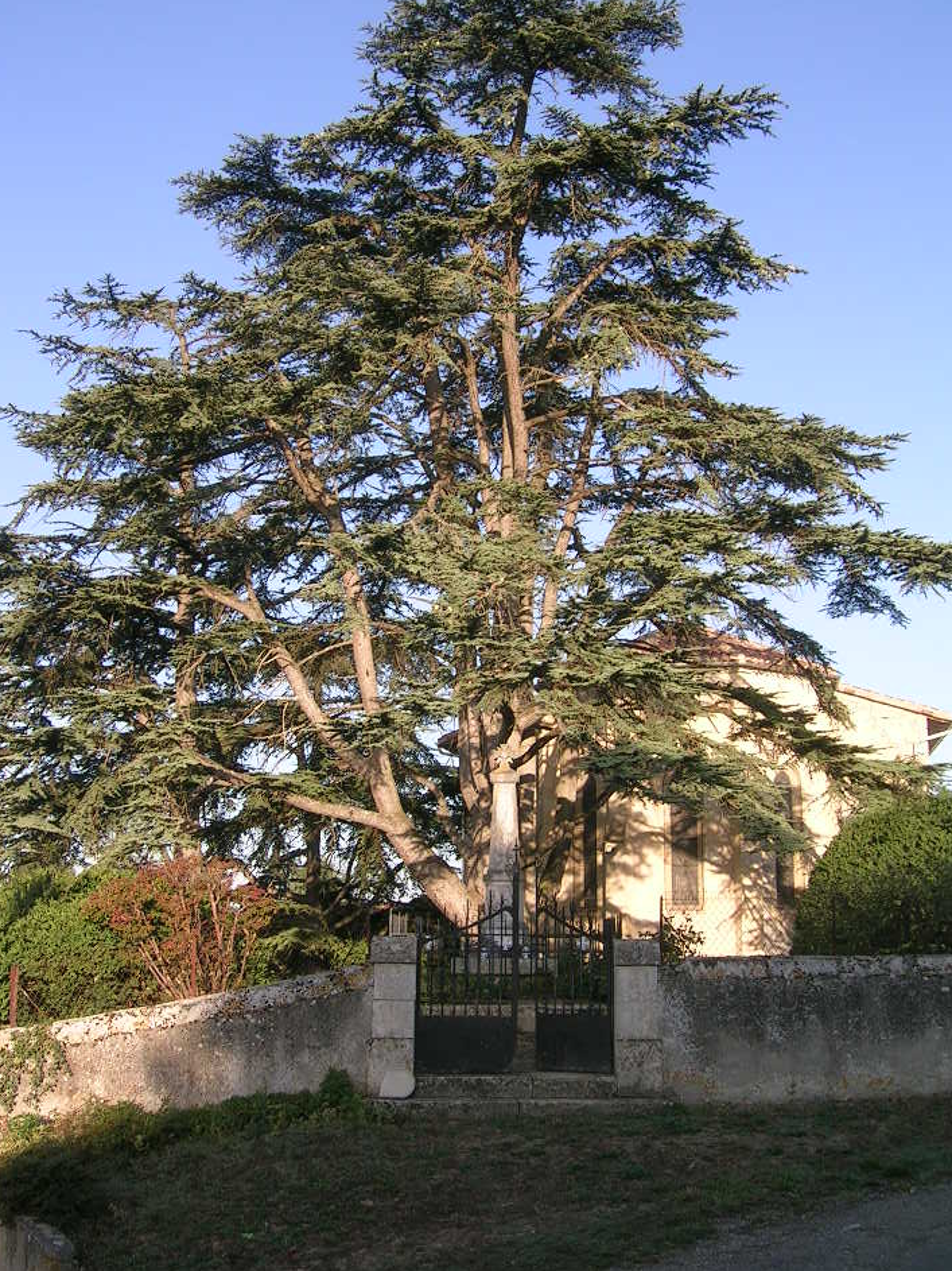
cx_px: 448
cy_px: 619
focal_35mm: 38
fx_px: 1394
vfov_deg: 49.0
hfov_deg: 37.7
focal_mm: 5.4
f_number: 4.8
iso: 50
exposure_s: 1/174
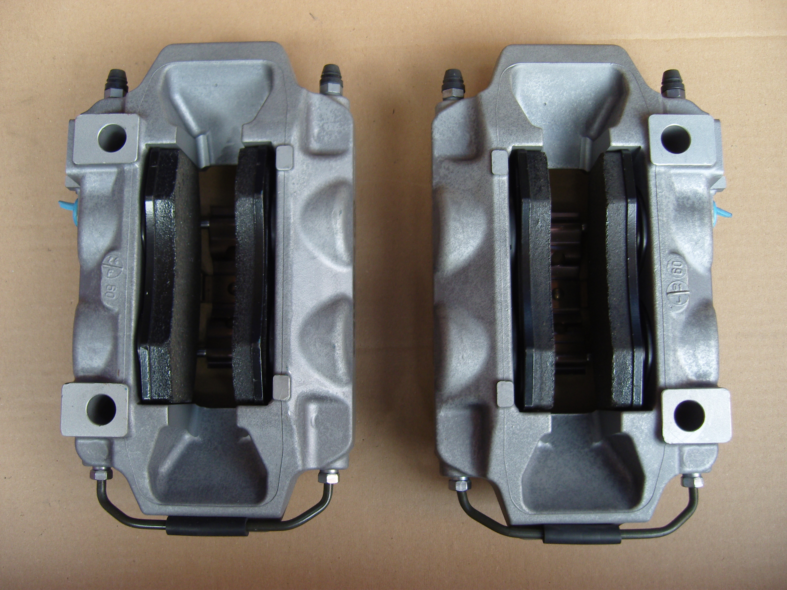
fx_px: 773
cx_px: 394
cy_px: 295
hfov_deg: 54.0
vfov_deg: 41.8
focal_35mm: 34
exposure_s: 1/40
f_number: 2.8
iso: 100
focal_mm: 7.3
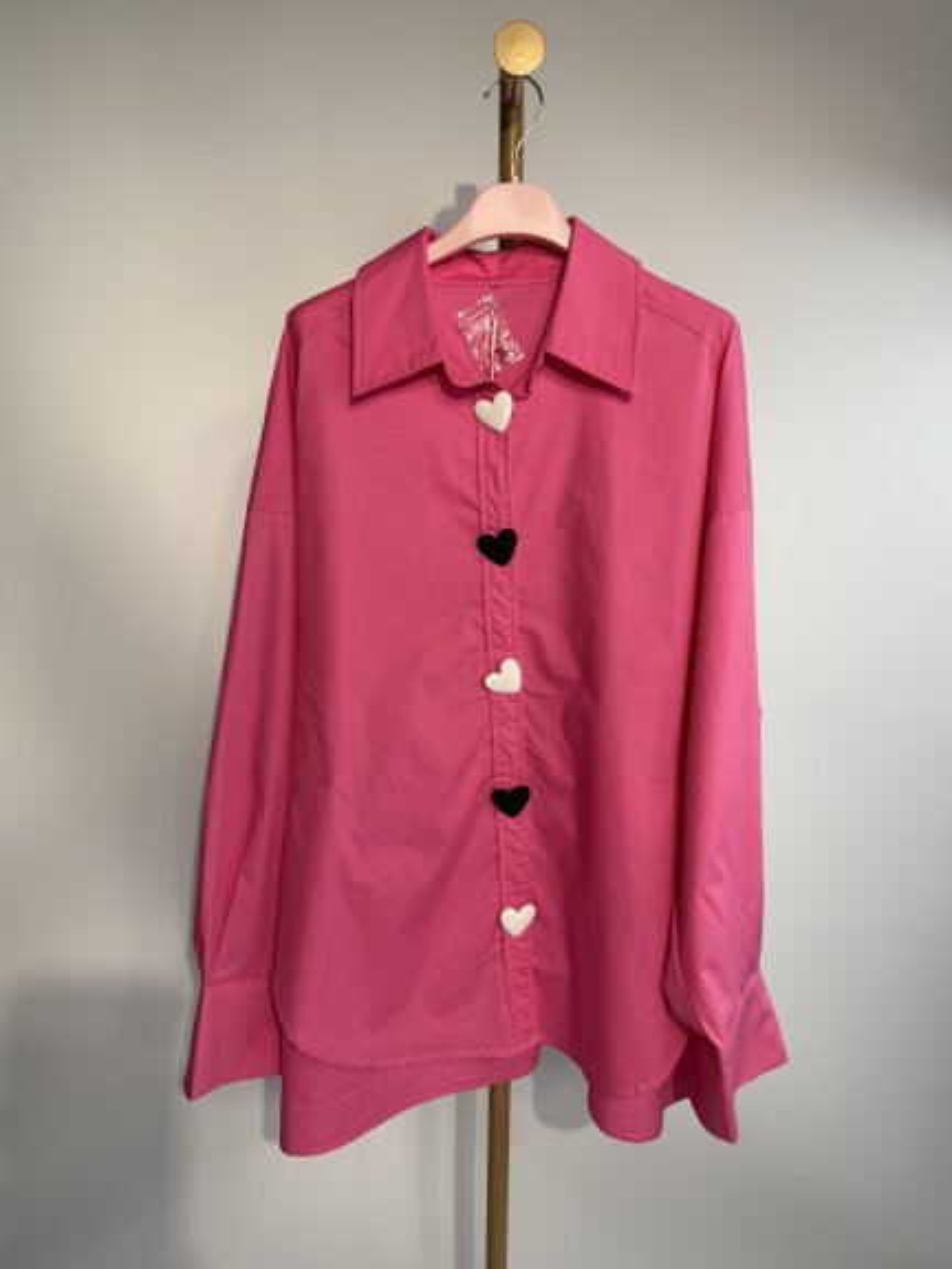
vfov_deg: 69.4
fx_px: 917
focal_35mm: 25
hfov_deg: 54.9
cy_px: 626
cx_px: 461
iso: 80
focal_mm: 6.76
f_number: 1.78
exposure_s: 1/575
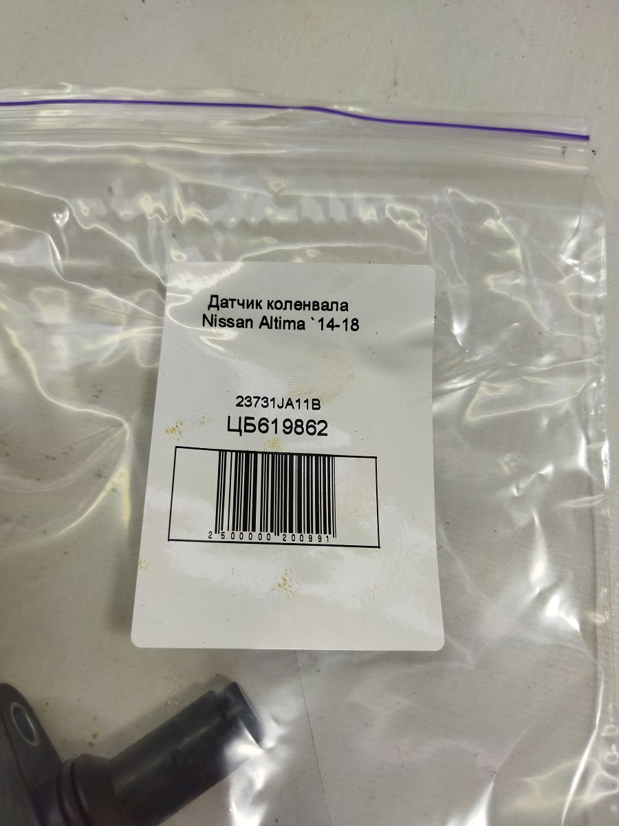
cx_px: 310
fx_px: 644
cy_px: 413
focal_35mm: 27
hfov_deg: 51.4
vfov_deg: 65.3
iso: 100
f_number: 1.79
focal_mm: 4.71
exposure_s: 1/228
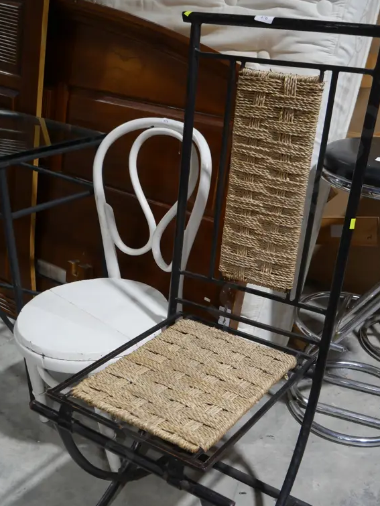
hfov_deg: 37.7
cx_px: 218
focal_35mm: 38
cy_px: 319
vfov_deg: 48.5
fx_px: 556
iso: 250
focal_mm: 14
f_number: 3.5
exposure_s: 1/60
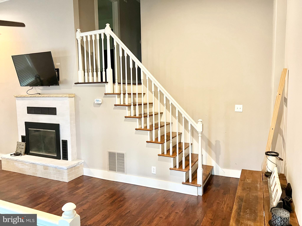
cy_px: 113
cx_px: 151
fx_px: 227
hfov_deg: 67.3
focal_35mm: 26
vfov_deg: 53.1
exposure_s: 1/60
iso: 320
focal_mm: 5.7
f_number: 1.5
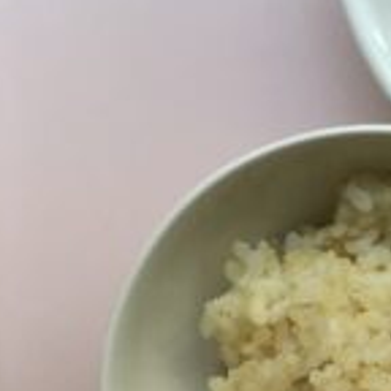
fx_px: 1214
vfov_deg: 18.2
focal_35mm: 95
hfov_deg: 16.1
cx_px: 657
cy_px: 132
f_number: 2.4
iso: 50
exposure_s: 1/120
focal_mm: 3.3
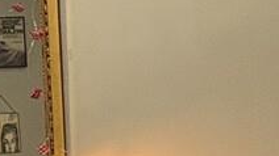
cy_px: 165
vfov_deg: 12.4
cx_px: -526
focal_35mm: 96
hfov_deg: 12.0
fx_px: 710
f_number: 2.2
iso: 250
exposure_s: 1/60
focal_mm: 2.22
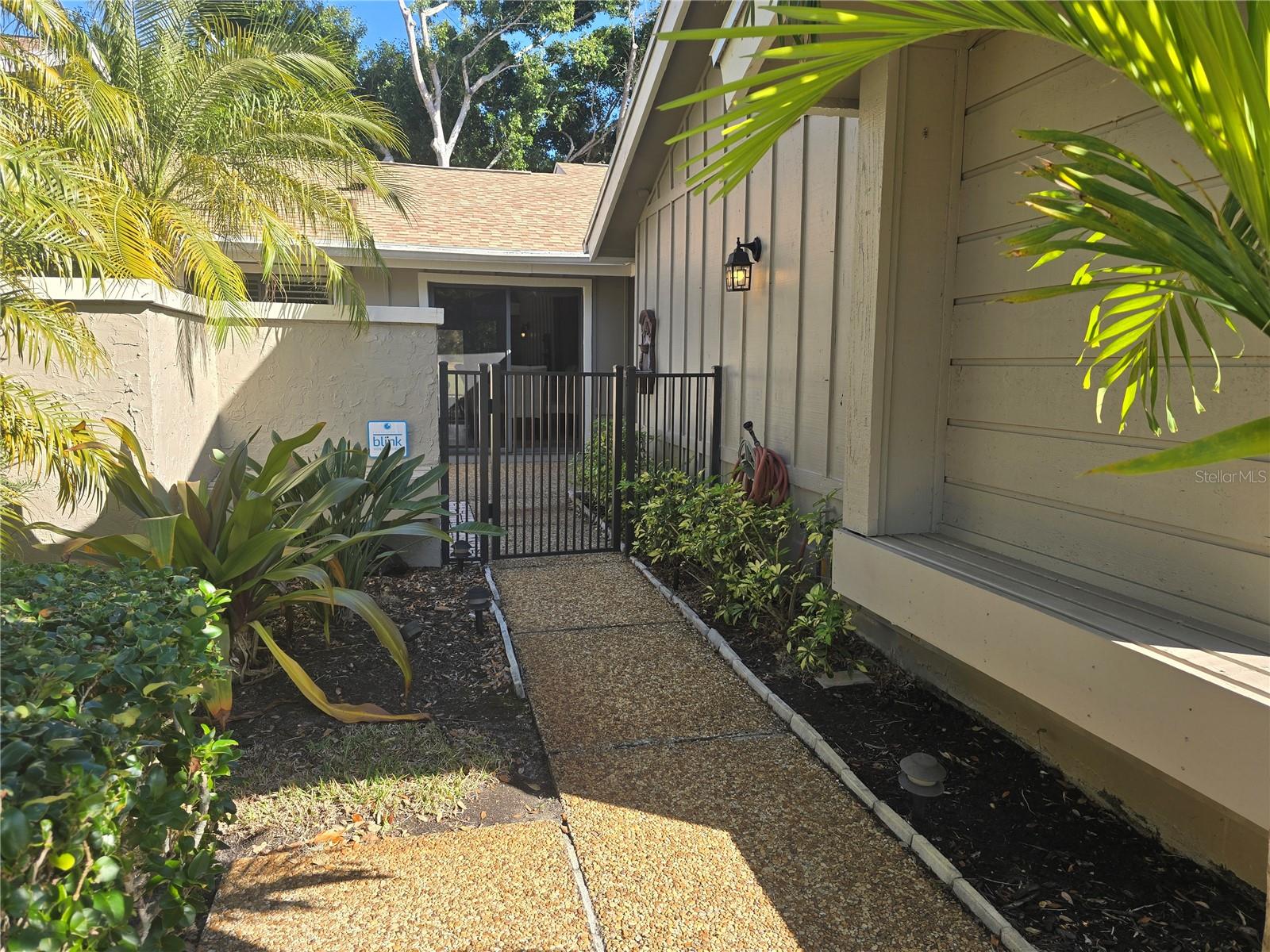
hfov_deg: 73.9
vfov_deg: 58.9
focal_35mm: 23
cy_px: 476
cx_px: 635
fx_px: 844
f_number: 1.7
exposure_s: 1/228
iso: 12
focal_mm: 6.3
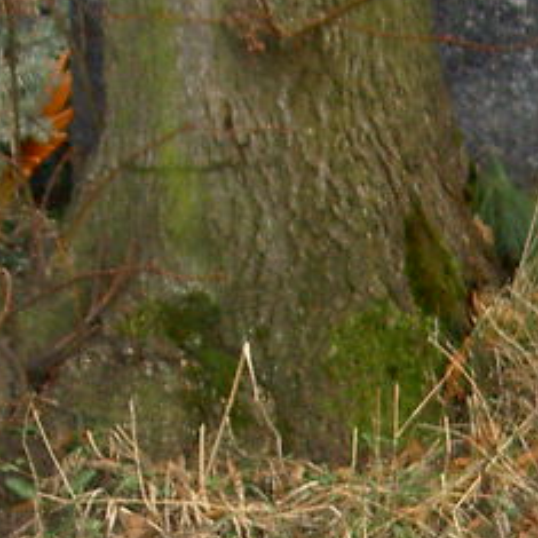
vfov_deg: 7.3
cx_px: 696
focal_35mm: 235
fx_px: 4132
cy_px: 824
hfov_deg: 7.4
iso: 100
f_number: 2.8
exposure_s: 1/60
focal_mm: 8
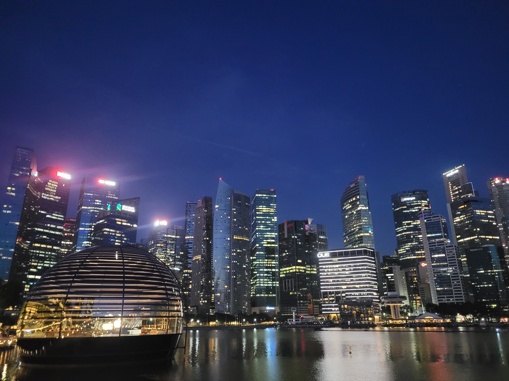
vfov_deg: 53.1
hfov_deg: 67.3
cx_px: 254
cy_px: 190
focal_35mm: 26
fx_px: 382
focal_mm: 5.4
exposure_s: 1/20
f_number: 1.8
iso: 1250
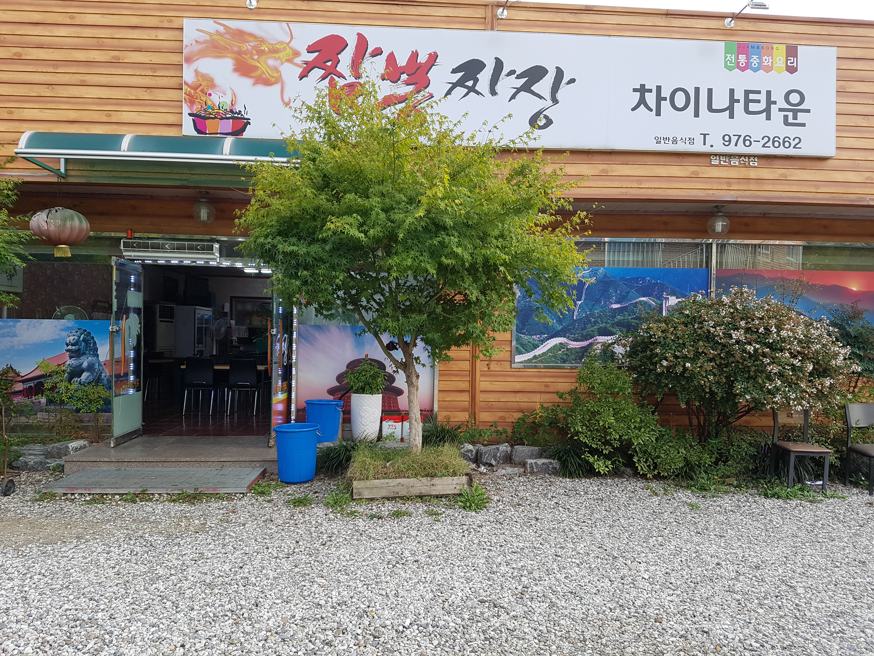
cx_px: 437
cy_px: 328
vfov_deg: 53.1
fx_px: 656
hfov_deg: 67.3
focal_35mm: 26
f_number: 1.7
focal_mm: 4.2
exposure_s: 1/163
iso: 50
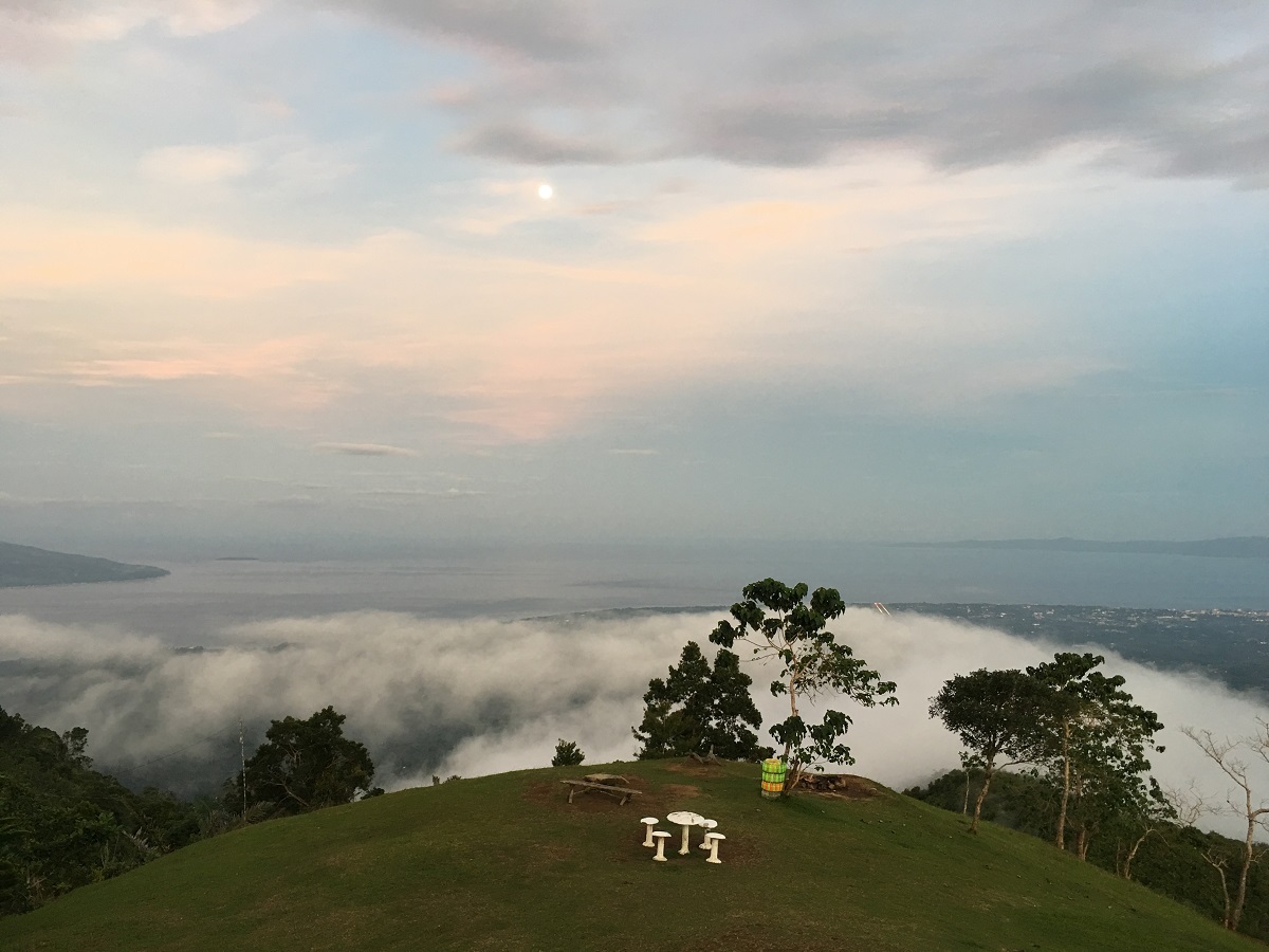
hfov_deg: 61.7
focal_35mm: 29
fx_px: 1063
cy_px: 476
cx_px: 634
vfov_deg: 48.2
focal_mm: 4.15
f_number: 2.2
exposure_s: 1/15
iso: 32
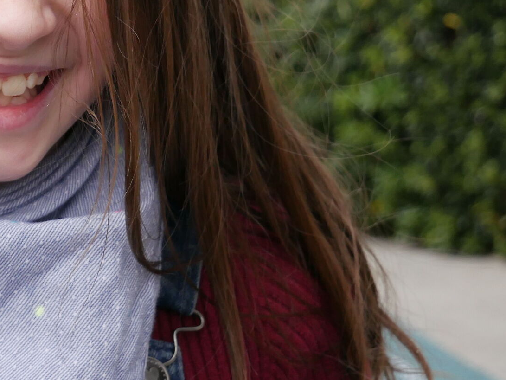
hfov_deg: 17.4
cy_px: 38
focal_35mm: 110
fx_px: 1608
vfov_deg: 13.4
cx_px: -20
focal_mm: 25
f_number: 4.5
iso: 800
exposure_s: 1/2000
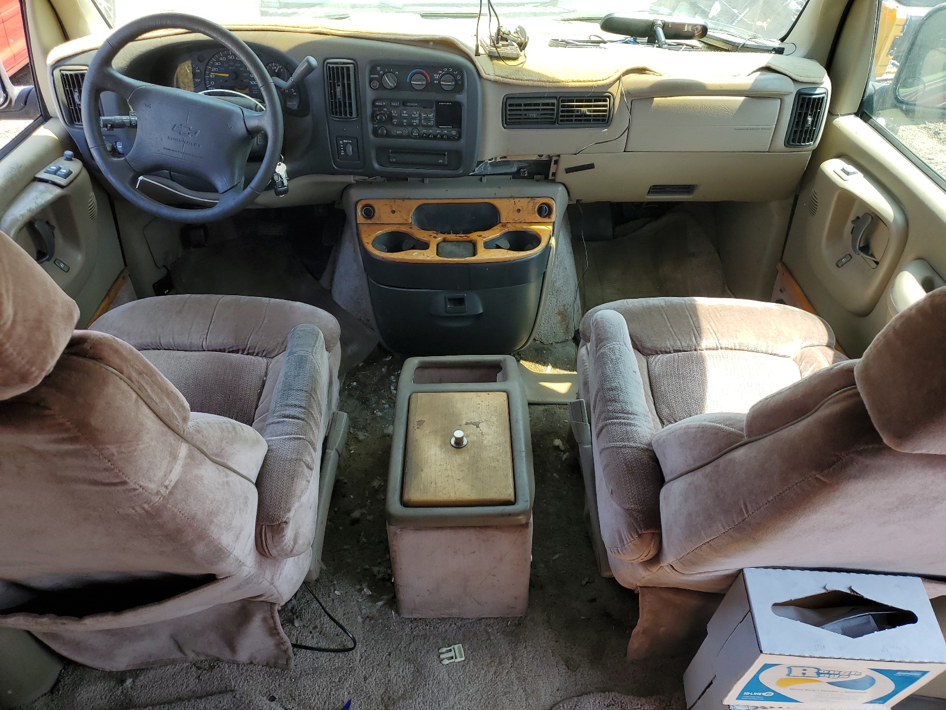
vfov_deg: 53.1
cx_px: 473
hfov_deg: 67.3
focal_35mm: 26
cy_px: 355
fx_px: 711
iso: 50
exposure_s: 1/303
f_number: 1.5
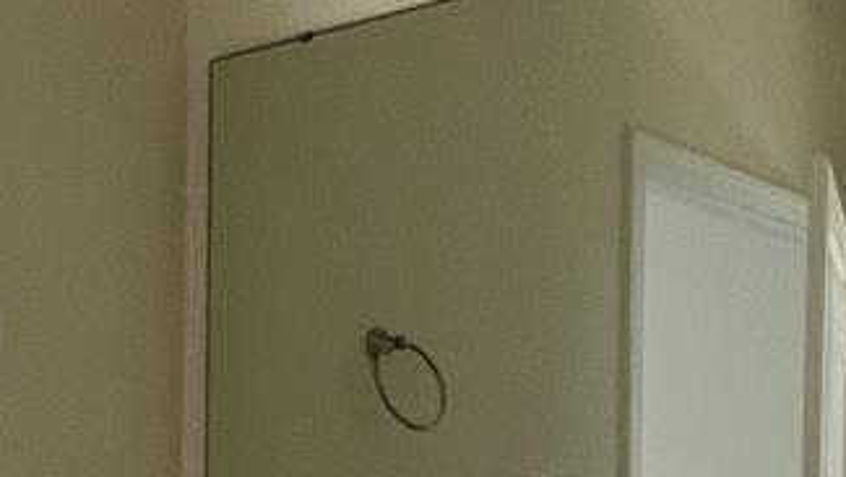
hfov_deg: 31.3
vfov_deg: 16.8
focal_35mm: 67
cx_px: 521
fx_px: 1503
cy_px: 644
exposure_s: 1/99
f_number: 1.8
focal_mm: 1.57
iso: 160
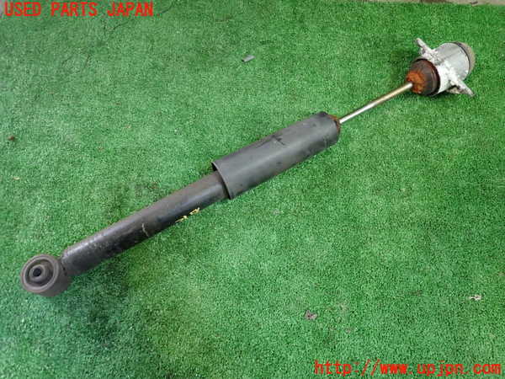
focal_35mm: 25
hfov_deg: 69.4
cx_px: 252
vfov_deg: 54.9
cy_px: 190
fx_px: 365
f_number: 2
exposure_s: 1/30
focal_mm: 4.5
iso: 500
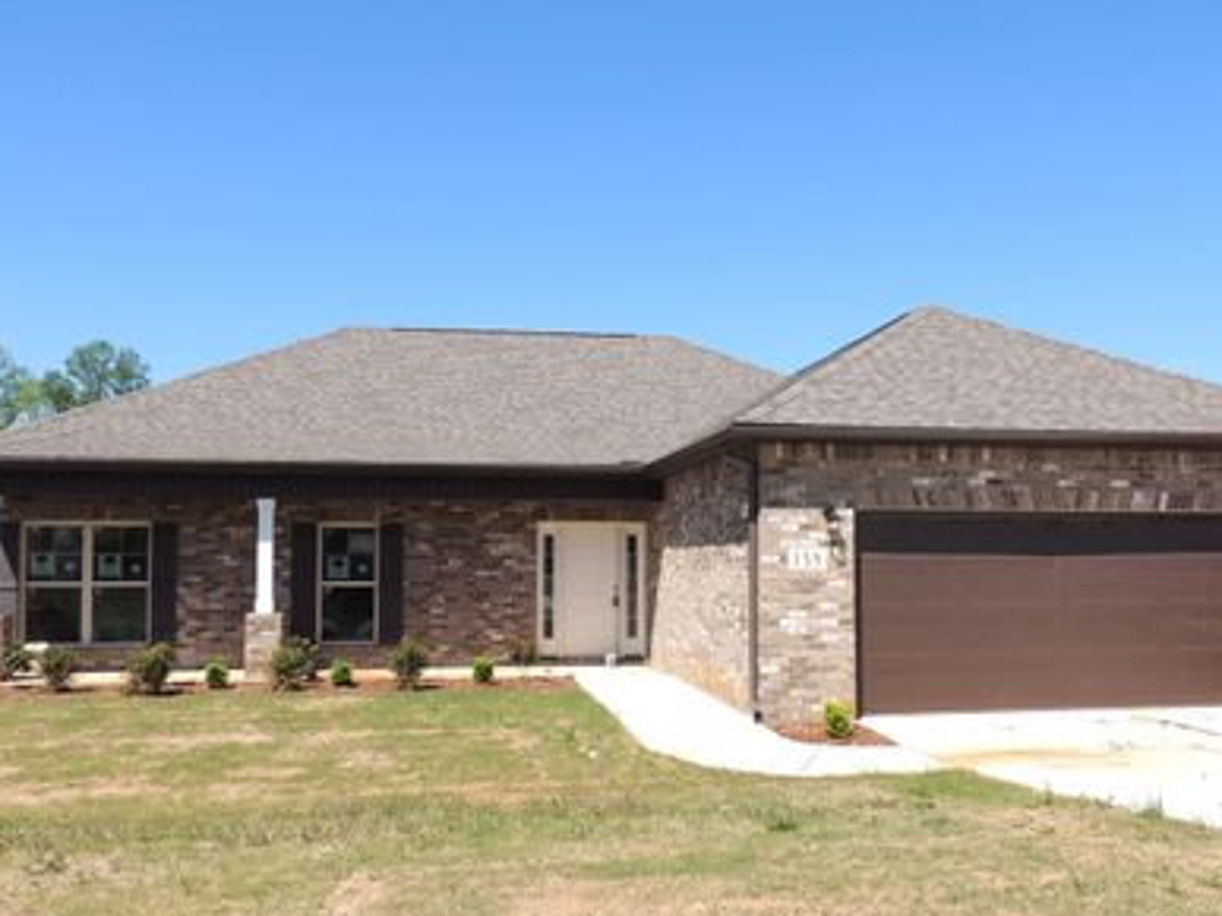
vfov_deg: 45.3
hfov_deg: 58.4
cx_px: 606
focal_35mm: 31
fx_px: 1094
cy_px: 515
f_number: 3.3
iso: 100
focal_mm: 4.3
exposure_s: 1/1250
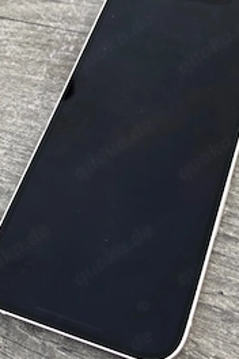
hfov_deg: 30.4
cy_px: 164
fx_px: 439
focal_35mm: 44
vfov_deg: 44.5
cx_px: 143
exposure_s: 1/187
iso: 20
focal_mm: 3.99
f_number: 1.8
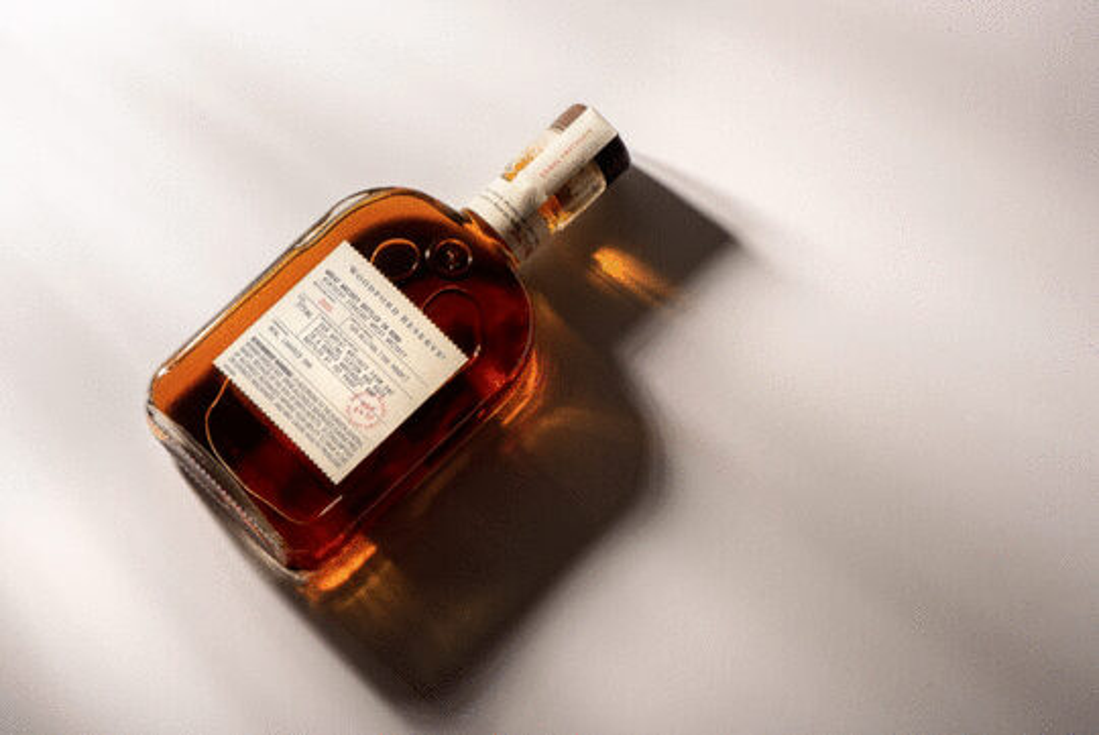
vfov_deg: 13.1
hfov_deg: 19.4
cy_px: 368
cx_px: 550
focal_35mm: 105
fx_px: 3208
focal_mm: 105
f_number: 22
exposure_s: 1/200
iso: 64
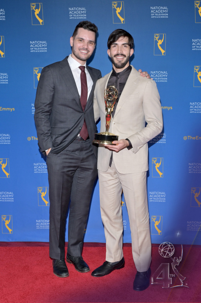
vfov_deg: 44.5
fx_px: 369
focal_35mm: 44
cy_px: 152
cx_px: 100
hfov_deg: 30.5
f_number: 10
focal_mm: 44
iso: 1000
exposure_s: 1/125
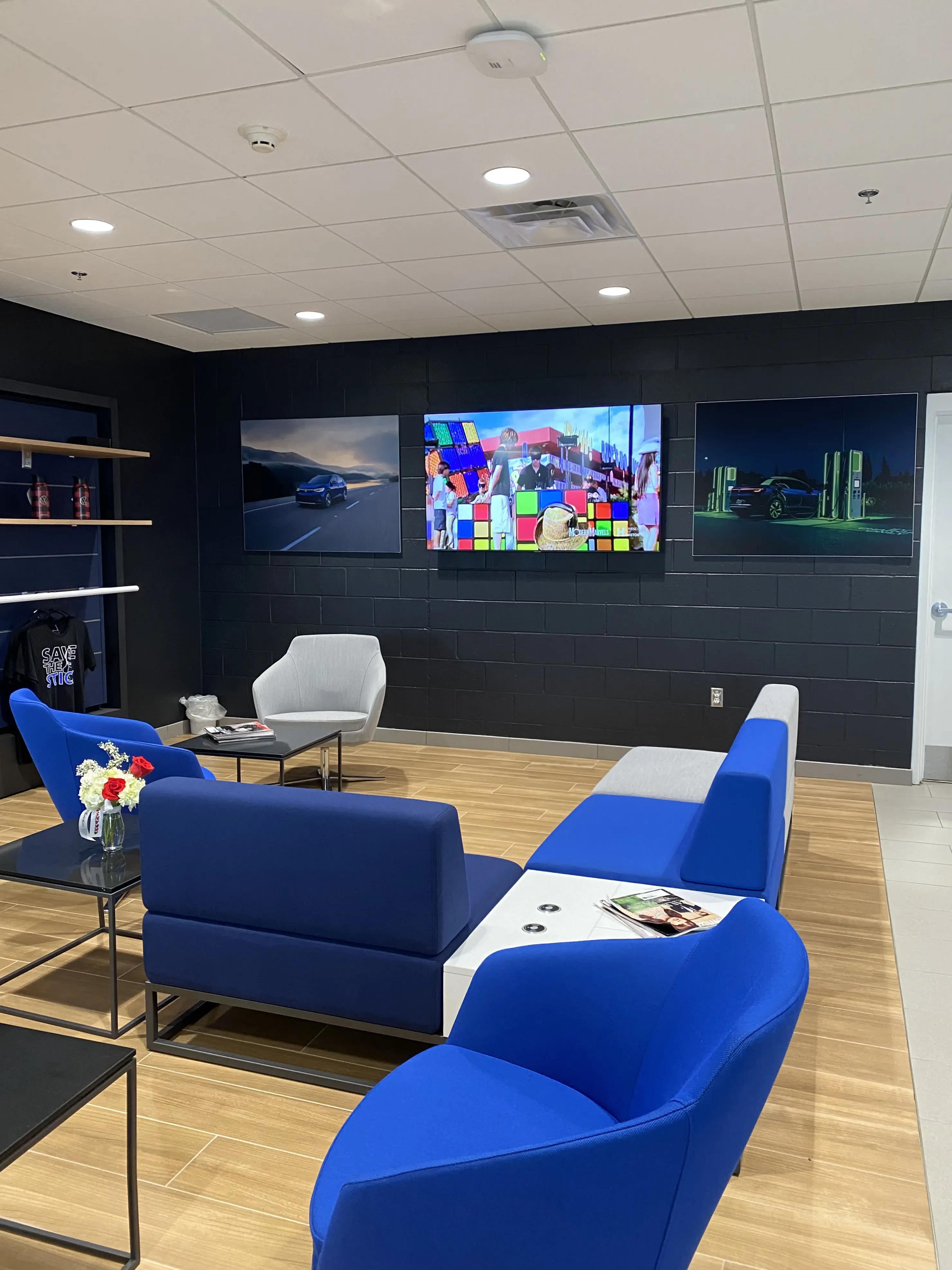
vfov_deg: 67.3
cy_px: 635
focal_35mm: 26
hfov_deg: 53.1
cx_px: 476
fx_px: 953
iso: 250
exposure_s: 1/60
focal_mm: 4.25
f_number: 1.8
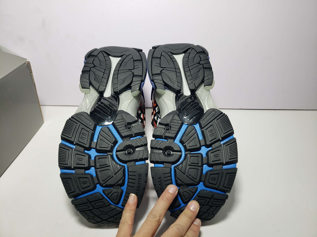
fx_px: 238
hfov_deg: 67.3
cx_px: 158
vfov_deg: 53.1
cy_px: 118
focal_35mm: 26
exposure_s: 1/309
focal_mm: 4.3
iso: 50
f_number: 1.5
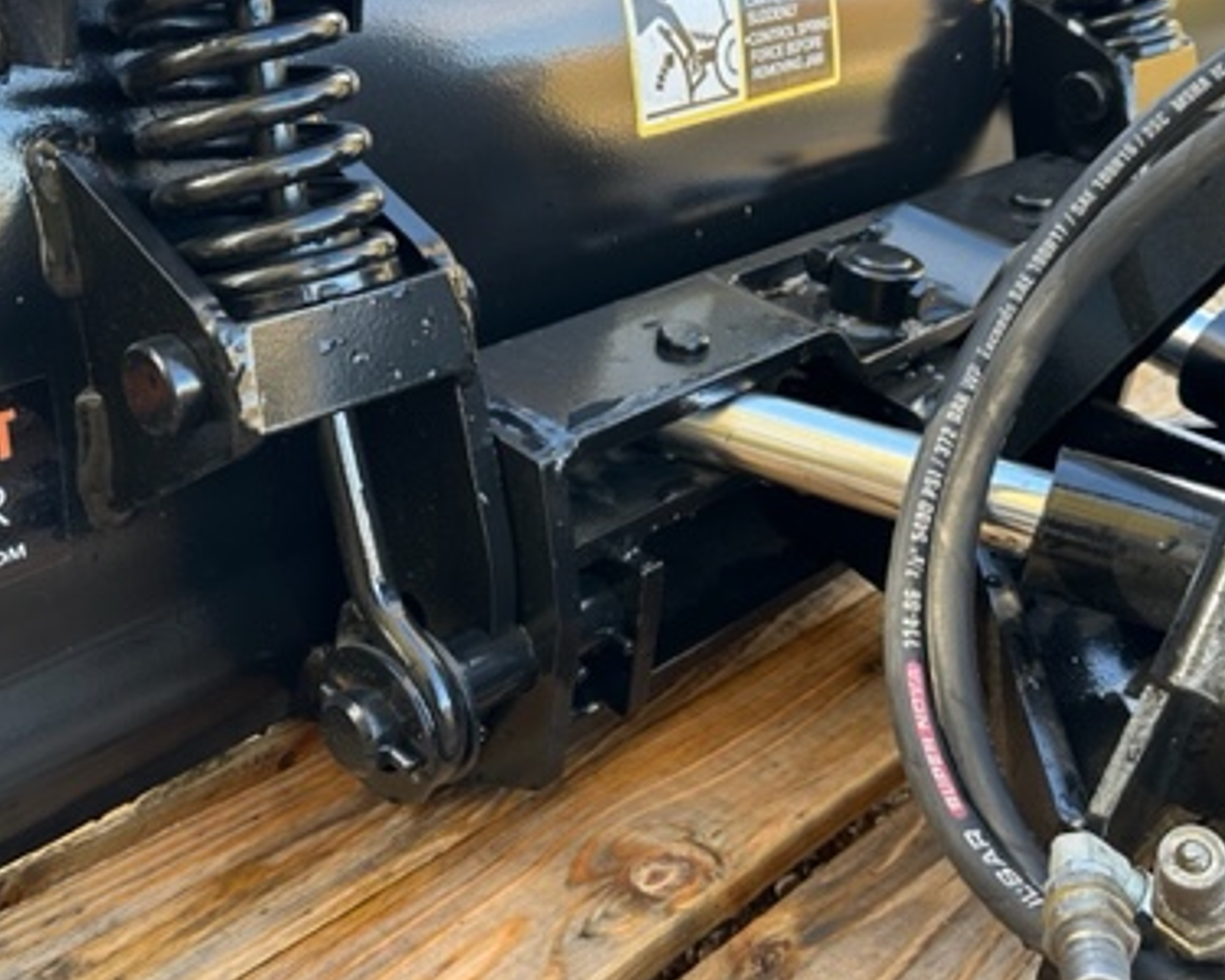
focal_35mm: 40
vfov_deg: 37.2
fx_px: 1450
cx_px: 647
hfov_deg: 45.8
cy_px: 412
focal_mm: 6.86
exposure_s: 1/172
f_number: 1.78
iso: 100
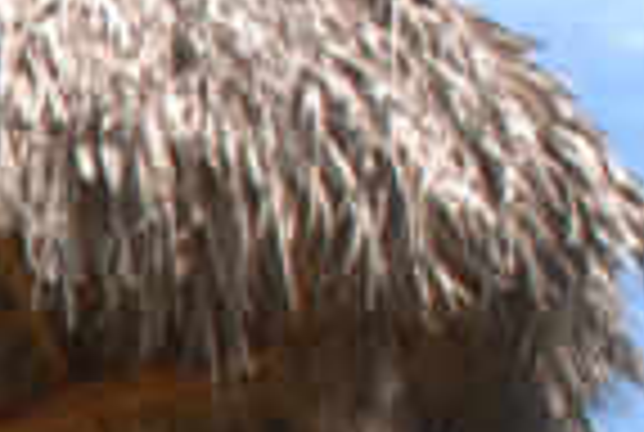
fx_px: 4231
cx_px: -1049
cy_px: 988
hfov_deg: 7.9
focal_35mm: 236
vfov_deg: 5.7
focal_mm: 22
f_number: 16
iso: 200
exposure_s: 1/30
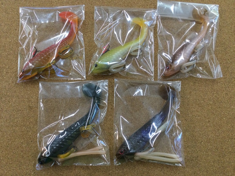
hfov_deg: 58.4
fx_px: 210
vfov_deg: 45.4
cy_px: 88
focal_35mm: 31
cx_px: 118
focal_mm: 3.3
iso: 32
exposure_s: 1/30
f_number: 2.4
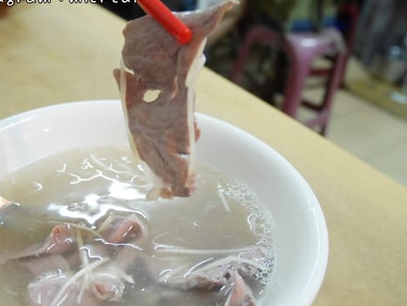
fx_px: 423
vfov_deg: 39.3
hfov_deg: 51.1
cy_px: 200
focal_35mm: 36
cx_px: 168
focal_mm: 13
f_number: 3.5
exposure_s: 1/60
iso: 2000
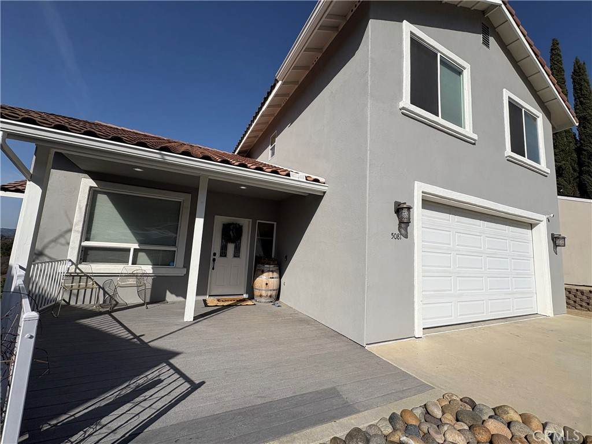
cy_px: 222
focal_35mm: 14
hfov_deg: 102.1
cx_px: 296
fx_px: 239
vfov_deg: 85.7
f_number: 2.2
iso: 50
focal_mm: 2.22
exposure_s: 1/3546
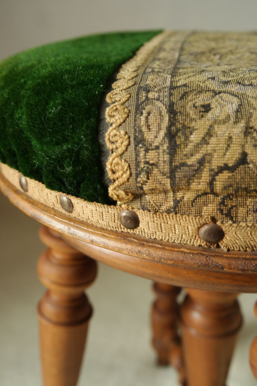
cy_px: 193
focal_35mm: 43
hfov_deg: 31.2
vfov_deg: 45.4
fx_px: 460
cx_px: 128
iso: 400
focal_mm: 28
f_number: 5.6
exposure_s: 1/30
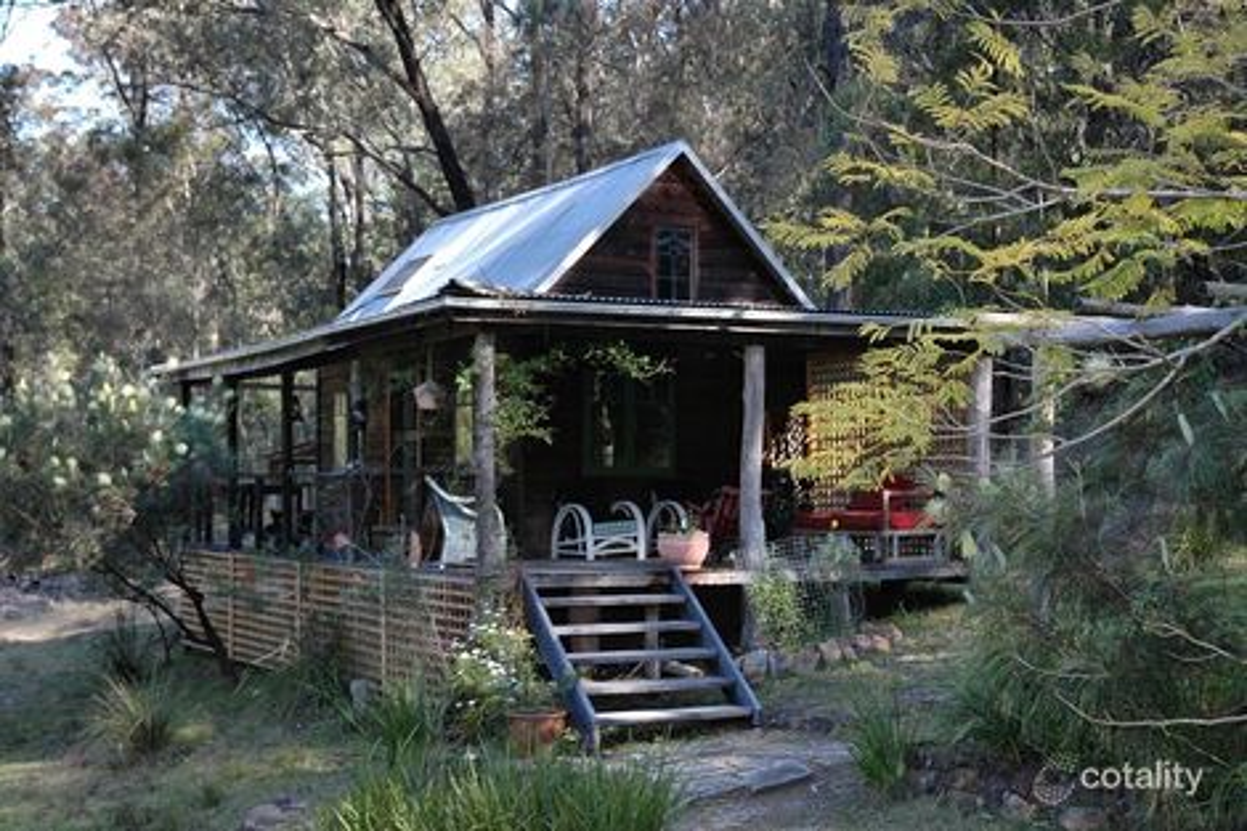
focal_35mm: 51
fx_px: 1766
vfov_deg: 26.5
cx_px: 624
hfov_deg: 38.9
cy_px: 416
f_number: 5.6
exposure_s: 1/100
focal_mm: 34
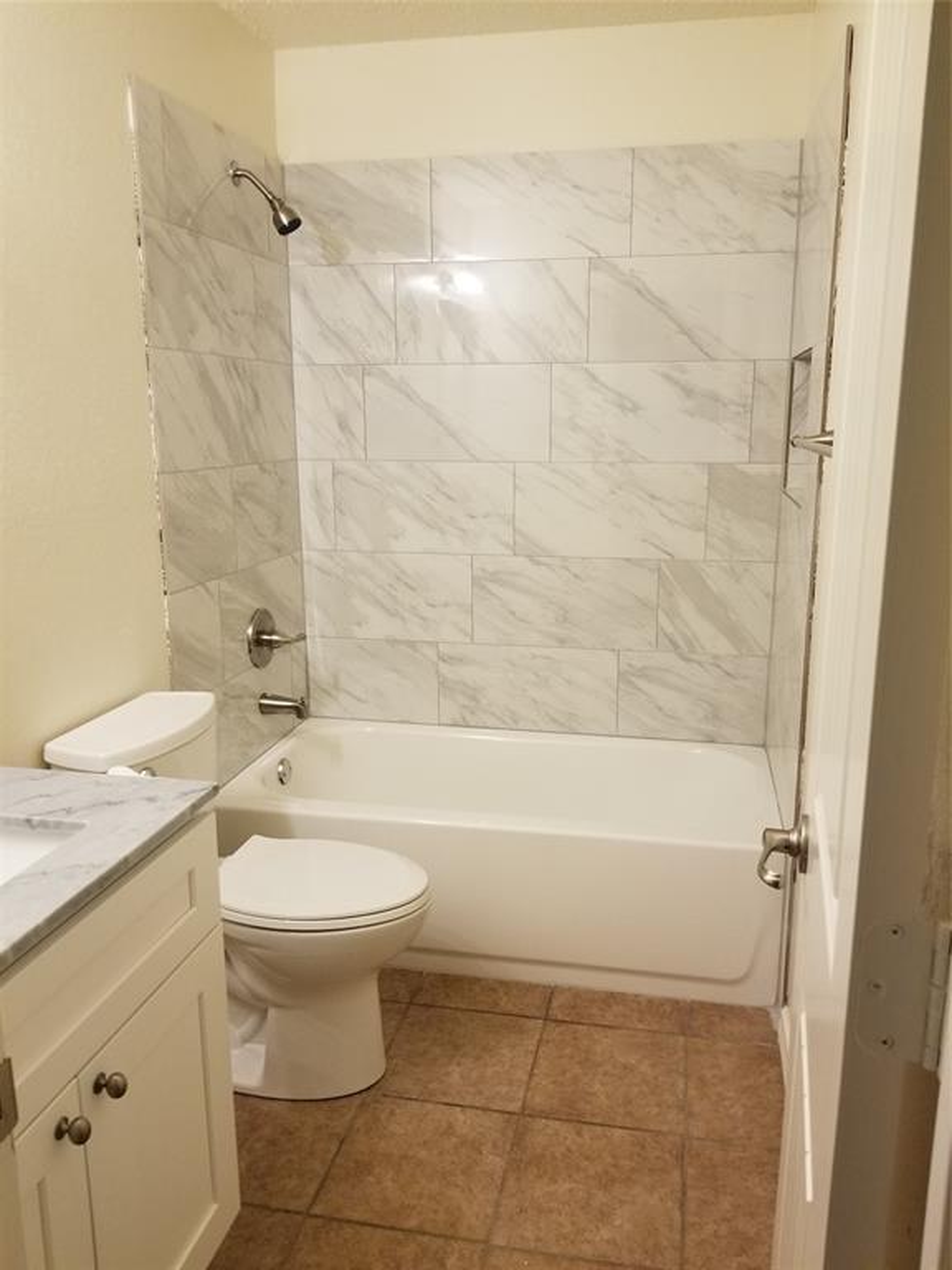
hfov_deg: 53.1
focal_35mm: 26
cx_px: 476
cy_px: 635
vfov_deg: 67.3
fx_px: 953
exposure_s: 1/30
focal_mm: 4.25
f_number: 1.7
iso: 160
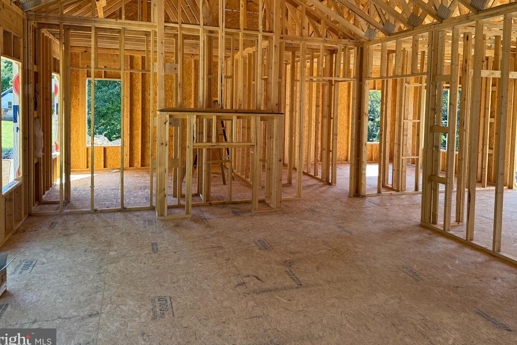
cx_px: 283
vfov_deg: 44.6
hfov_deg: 63.5
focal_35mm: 29
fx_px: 416
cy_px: 127
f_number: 1.78
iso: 100
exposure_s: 1/345
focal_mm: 6.76
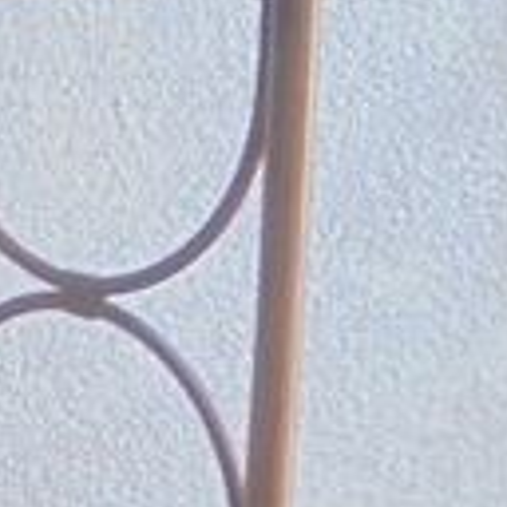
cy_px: 622
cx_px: -450
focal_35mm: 180
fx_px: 2983
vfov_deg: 9.6
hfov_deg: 9.2
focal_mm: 5.3
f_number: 3.7
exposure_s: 1/40
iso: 100
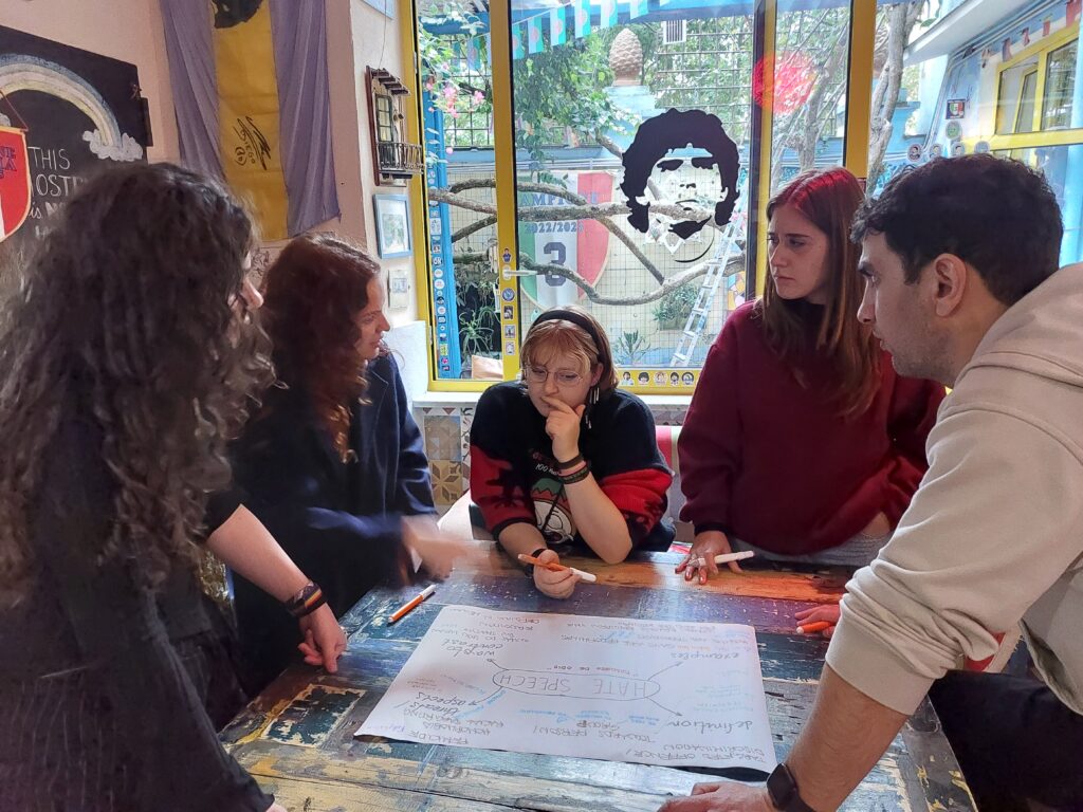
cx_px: 542
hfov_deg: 69.4
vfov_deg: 54.9
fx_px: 782
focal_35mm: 25
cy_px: 406
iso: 1000
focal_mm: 5.23
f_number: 1.8
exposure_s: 1/25
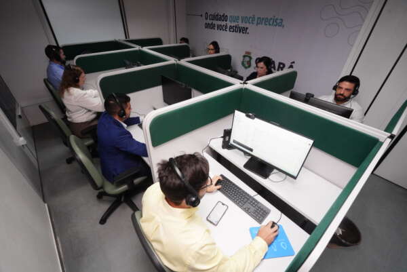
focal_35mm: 16
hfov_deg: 96.7
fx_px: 181
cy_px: 136
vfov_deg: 73.8
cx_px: 204
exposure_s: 1/160
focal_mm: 16
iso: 8000
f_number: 7.1
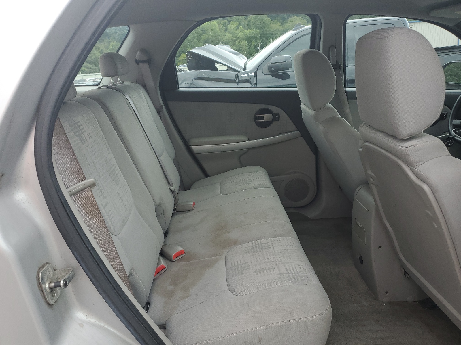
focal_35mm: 26
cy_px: 172
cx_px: 230
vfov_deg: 53.1
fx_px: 346
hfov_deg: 67.3
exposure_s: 1/435
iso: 50
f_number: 1.5
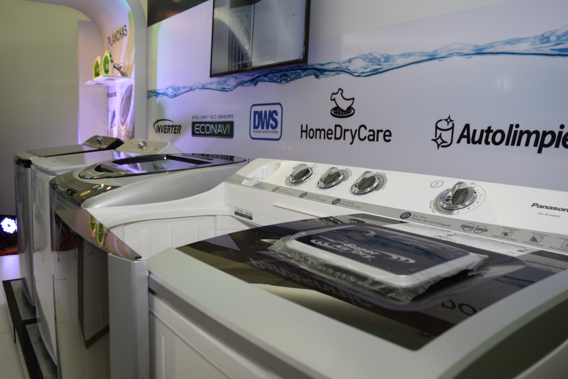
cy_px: 190
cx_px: 284
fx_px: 473
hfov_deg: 61.9
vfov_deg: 43.6
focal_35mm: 30
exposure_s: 1/100
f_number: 5
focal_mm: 20
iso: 800
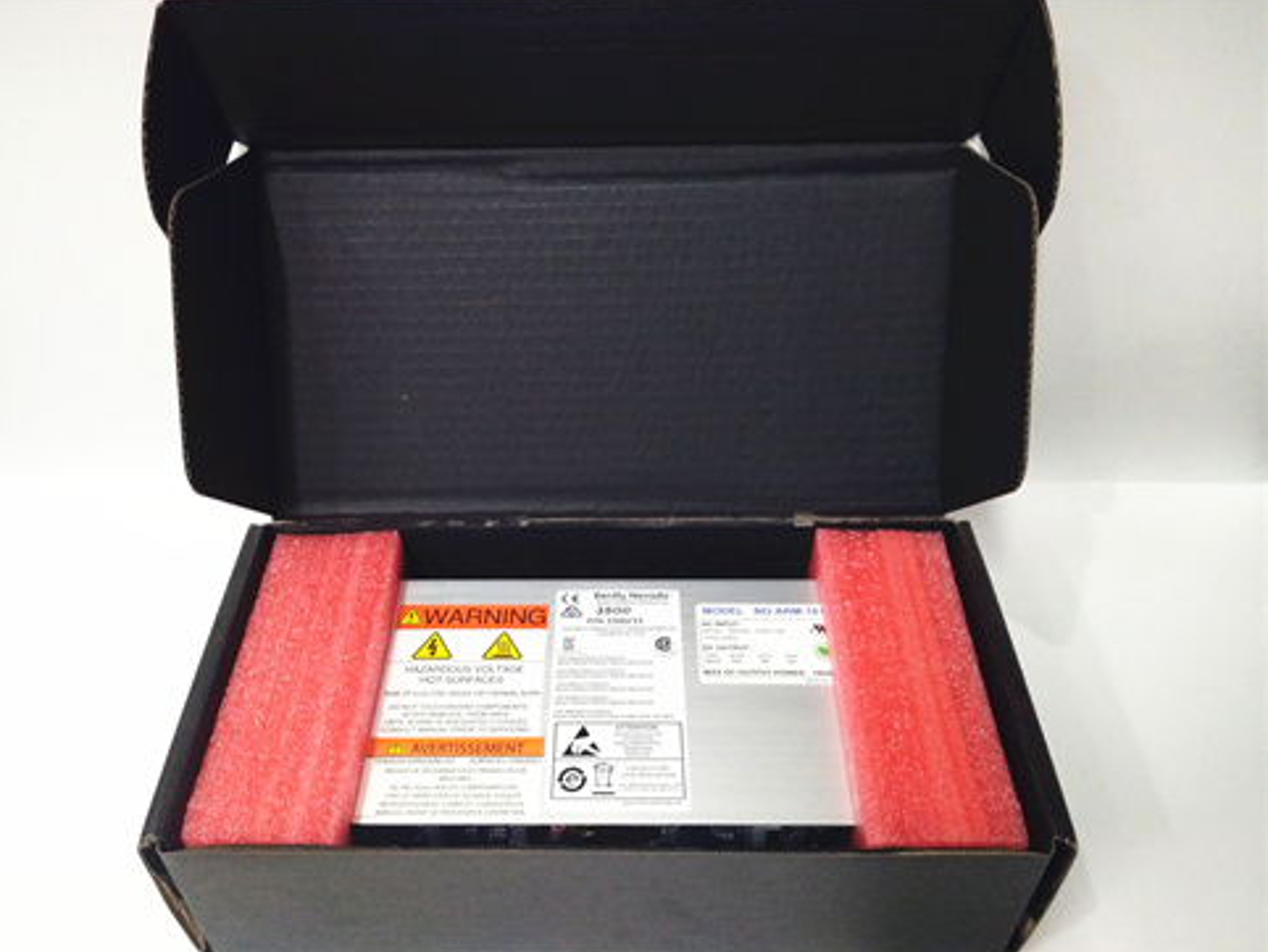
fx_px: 1026
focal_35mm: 28
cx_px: 613
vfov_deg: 49.8
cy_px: 485
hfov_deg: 63.4
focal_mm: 3.79
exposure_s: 1/33
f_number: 2
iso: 599
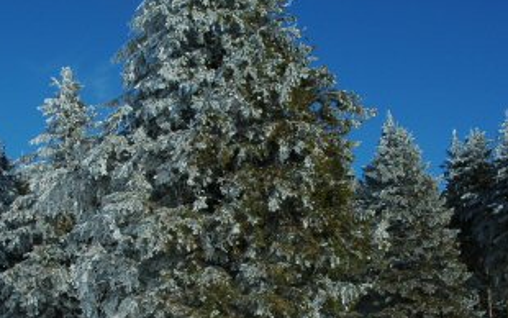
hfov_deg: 29.6
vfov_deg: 18.7
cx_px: 187
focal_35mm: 69
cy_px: 257
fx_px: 956
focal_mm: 28
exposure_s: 1/500
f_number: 10
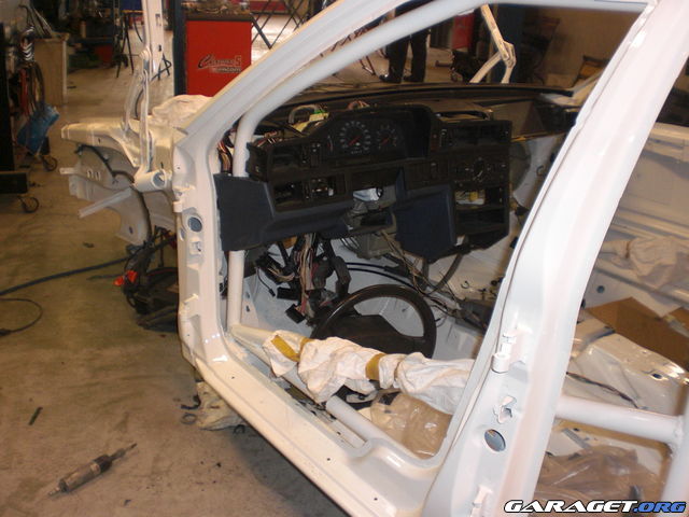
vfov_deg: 39.7
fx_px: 717
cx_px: 344
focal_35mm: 36
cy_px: 258
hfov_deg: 51.4
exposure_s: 1/60
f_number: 3.1
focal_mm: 6.3
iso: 200
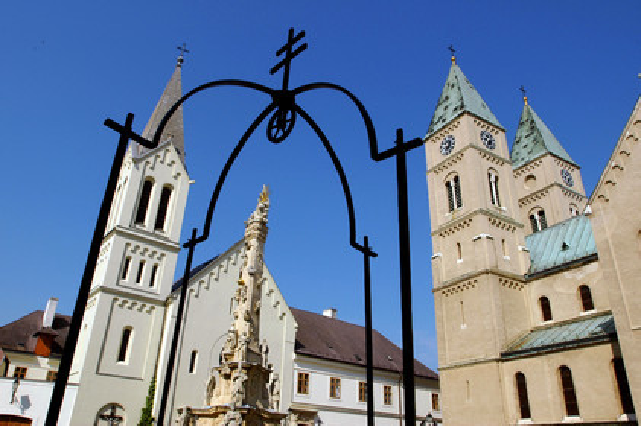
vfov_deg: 50.3
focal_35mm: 26
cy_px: 213
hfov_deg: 70.5
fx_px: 454
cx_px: 320
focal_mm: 17
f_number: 11
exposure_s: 1/320
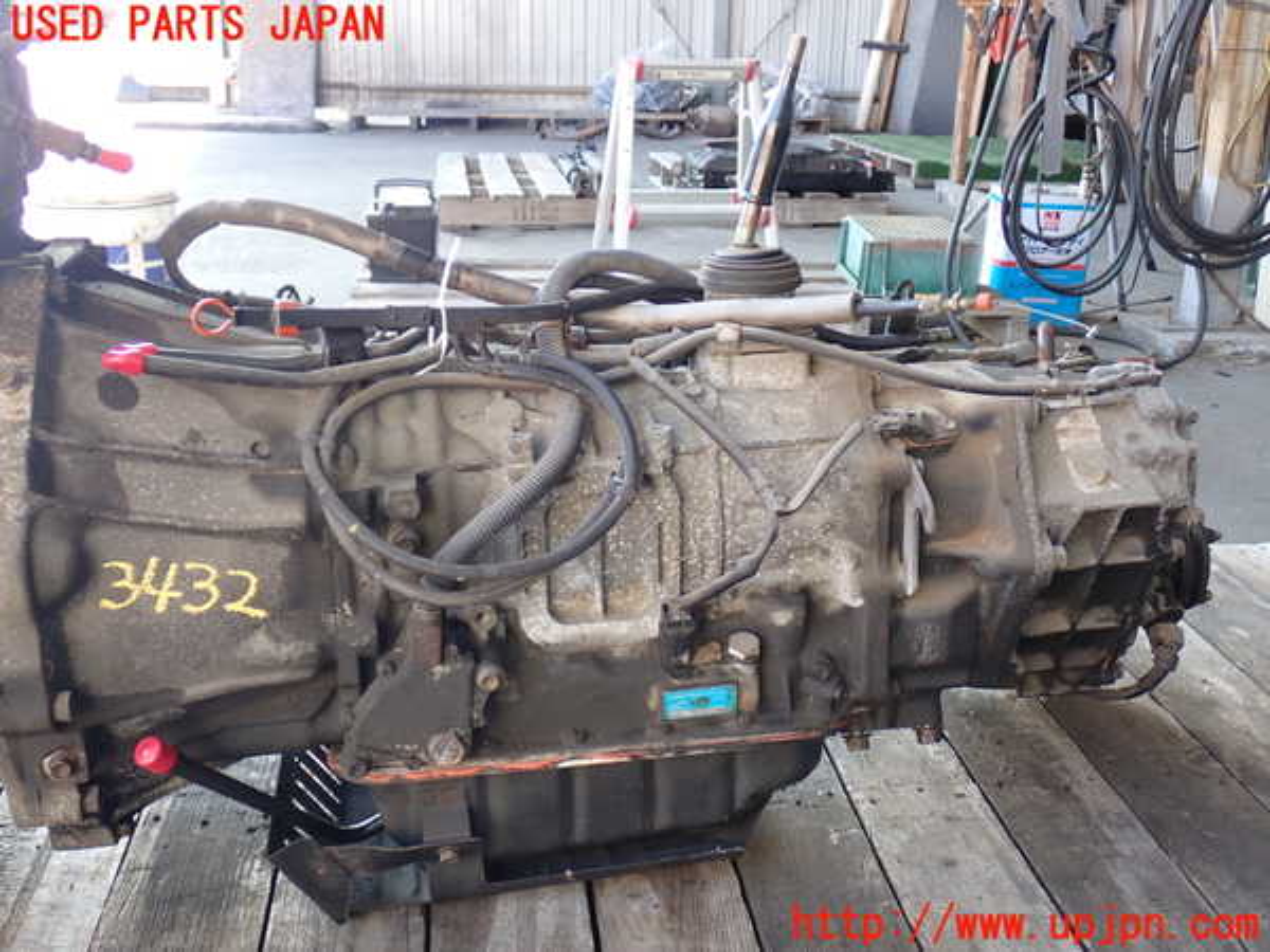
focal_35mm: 38
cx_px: 635
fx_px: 1394
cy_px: 476
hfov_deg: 49.0
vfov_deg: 37.7
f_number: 2.7
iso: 200
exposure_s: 1/80
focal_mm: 6.83
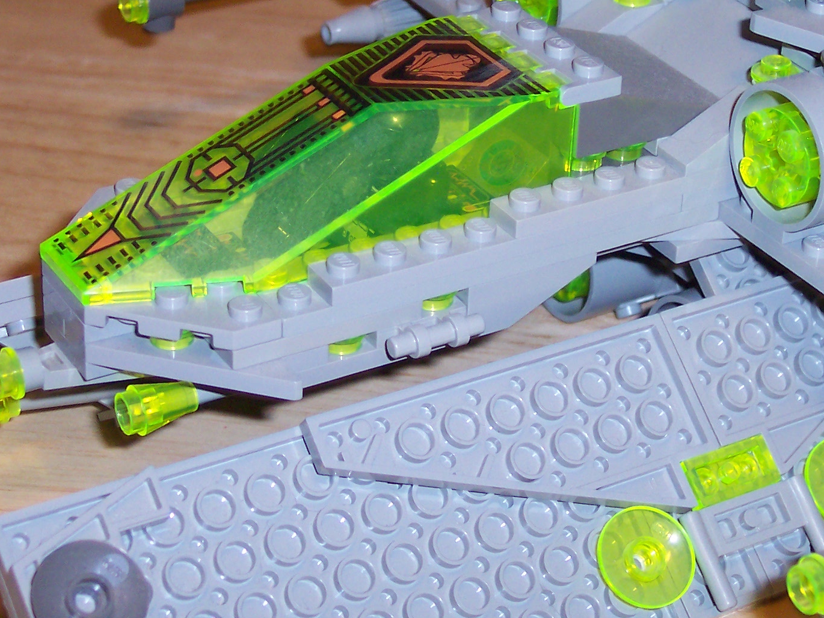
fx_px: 2285
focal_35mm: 96
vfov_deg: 15.4
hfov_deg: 20.4
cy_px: 243
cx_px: 536
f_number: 3.4
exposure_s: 1/30
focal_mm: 10.7
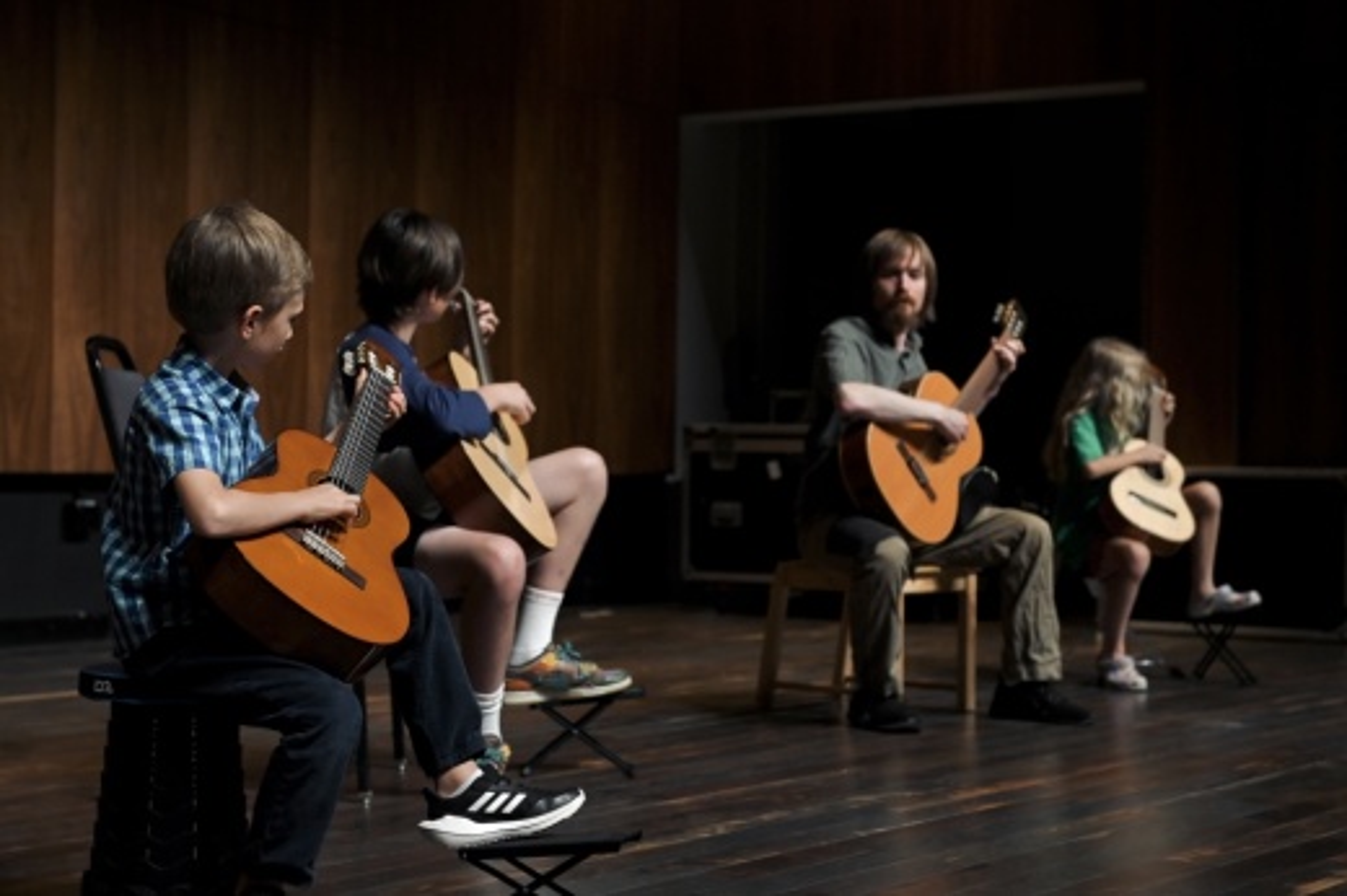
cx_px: 674
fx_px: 2094
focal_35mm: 56
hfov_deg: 35.7
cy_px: 448
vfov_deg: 24.2
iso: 1250
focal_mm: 56
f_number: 3.5
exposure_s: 1/800
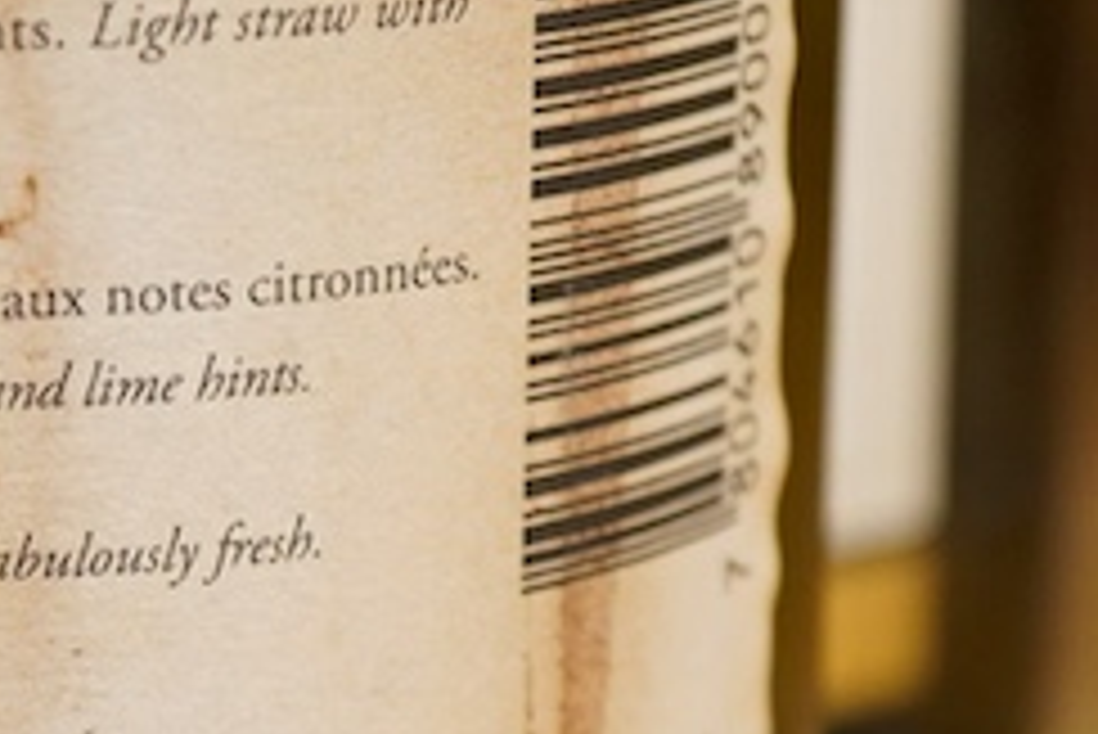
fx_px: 5066
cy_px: 617
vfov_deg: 8.3
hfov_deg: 12.3
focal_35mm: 166
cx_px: 63
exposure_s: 1/125
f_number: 5.6
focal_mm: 30
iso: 1250
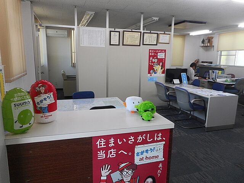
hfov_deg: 69.4
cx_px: 122
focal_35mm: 25
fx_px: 176
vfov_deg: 54.9
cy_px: 92
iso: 140
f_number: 3.7
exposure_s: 1/30
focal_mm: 4.5
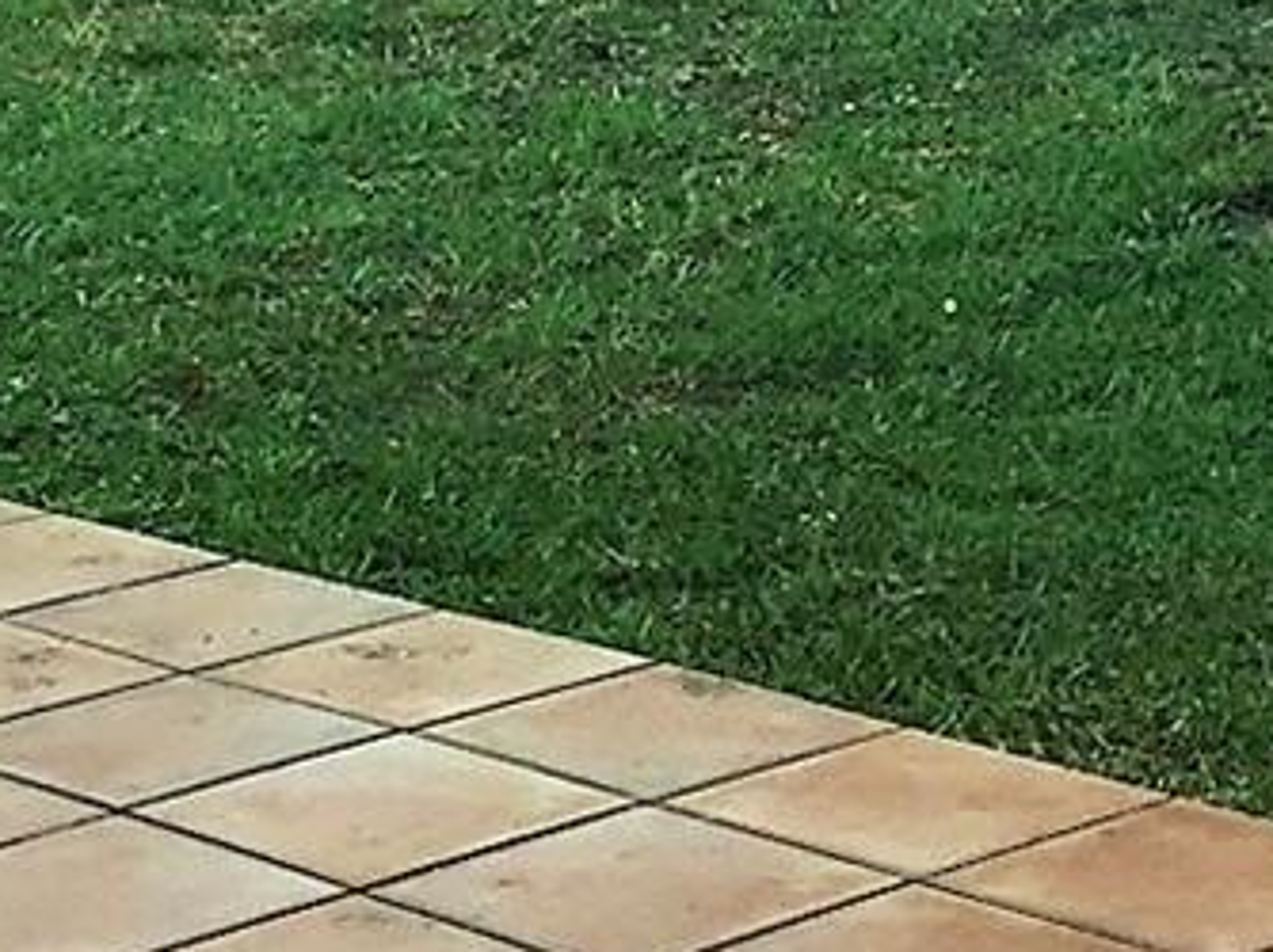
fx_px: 5108
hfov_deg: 14.2
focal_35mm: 139
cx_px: 591
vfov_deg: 10.5
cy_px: -72
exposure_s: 1/100
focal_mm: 4.15
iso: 32
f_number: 2.2
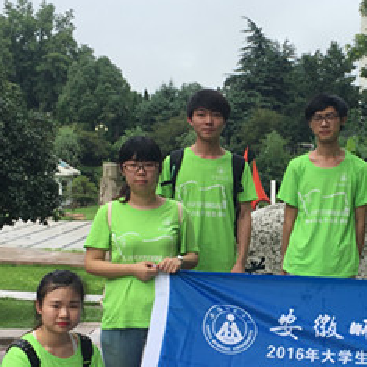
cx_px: 311
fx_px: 864
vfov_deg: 23.9
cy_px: 241
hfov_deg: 23.5
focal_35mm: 72
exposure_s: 1/974
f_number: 2.2
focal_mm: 4.15
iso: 25
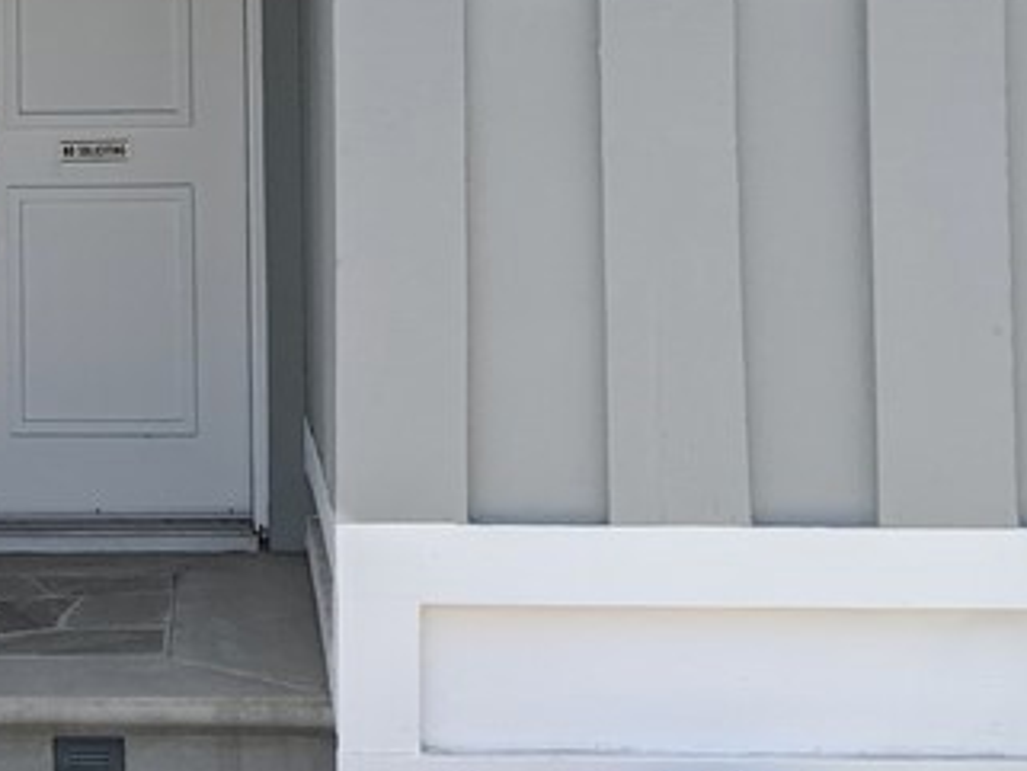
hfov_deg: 21.9
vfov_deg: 17.0
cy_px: 106
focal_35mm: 86
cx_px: 6
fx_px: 2552
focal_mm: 4.38
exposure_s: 1/3356
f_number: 1.73
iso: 82
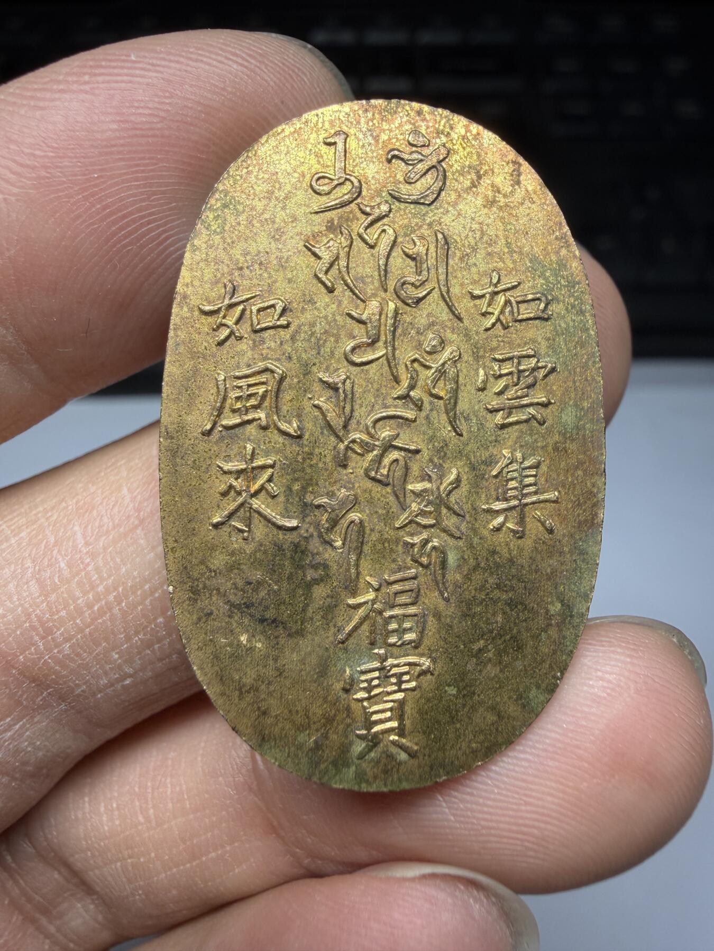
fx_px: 715
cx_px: 357
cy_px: 476
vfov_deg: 67.3
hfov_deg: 53.1
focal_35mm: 26
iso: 50
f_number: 2.2
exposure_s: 1/121
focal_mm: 2.22
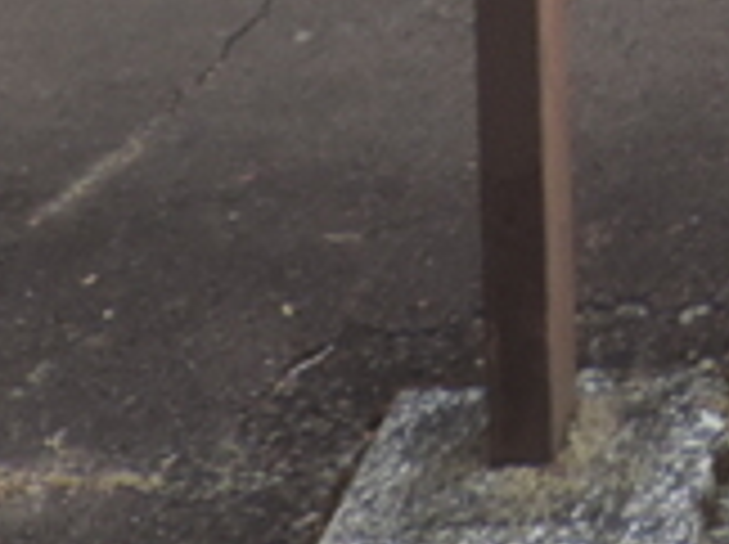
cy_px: -994
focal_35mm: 152
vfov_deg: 8.4
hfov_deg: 11.1
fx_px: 3196
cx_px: 1714
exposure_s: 1/250
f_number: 3
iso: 80
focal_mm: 4.3
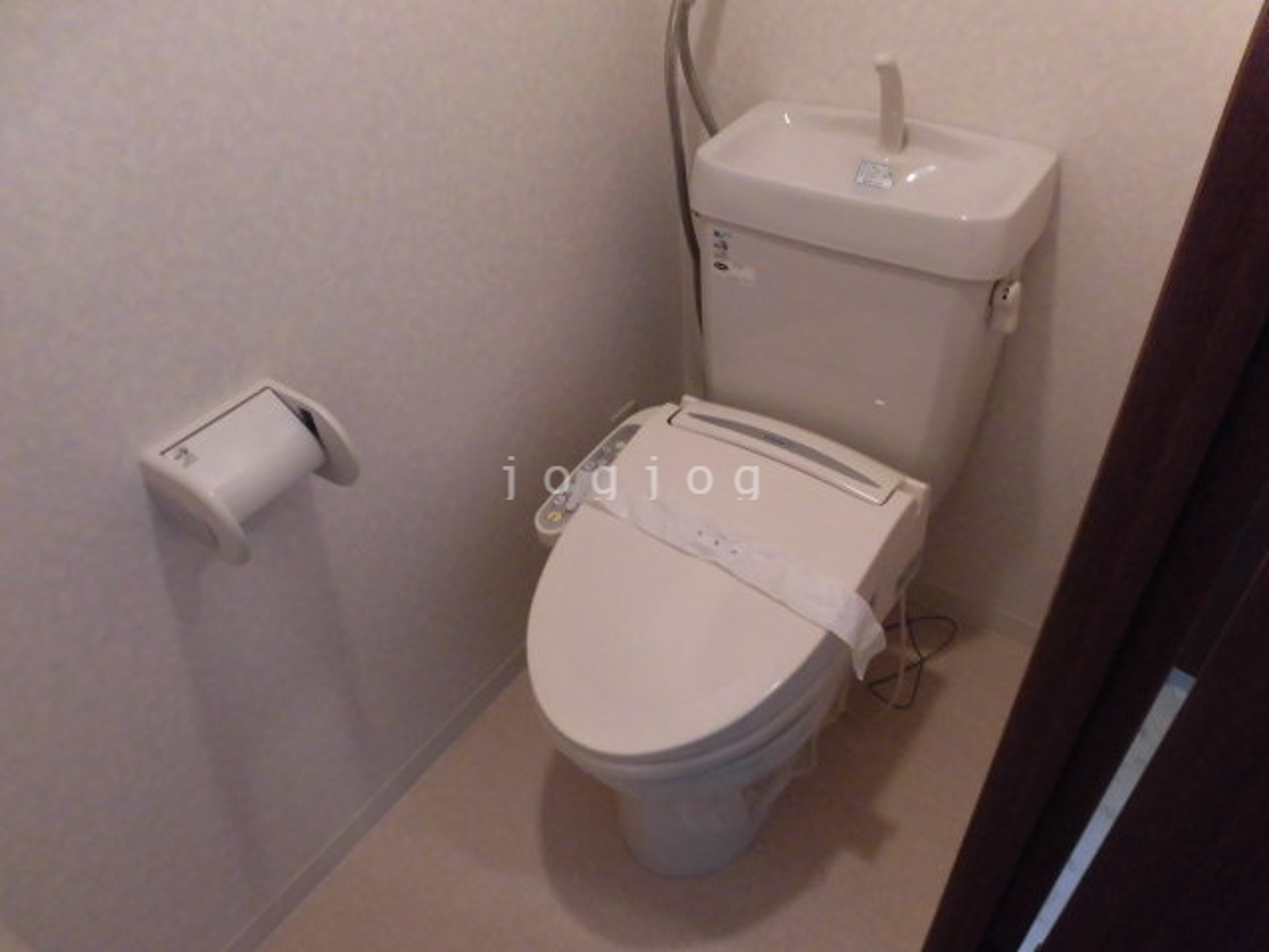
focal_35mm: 24
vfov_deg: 56.8
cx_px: 634
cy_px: 476
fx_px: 880
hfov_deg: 71.6
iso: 400
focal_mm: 4.3
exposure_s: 1/30
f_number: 3.1
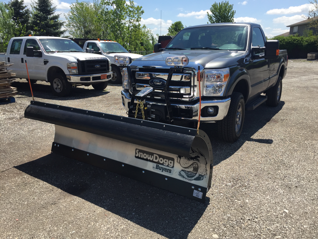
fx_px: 266
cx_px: 159
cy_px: 120
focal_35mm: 29
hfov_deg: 61.7
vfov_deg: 48.2
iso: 32
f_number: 2.2
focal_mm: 4.15
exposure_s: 1/1582
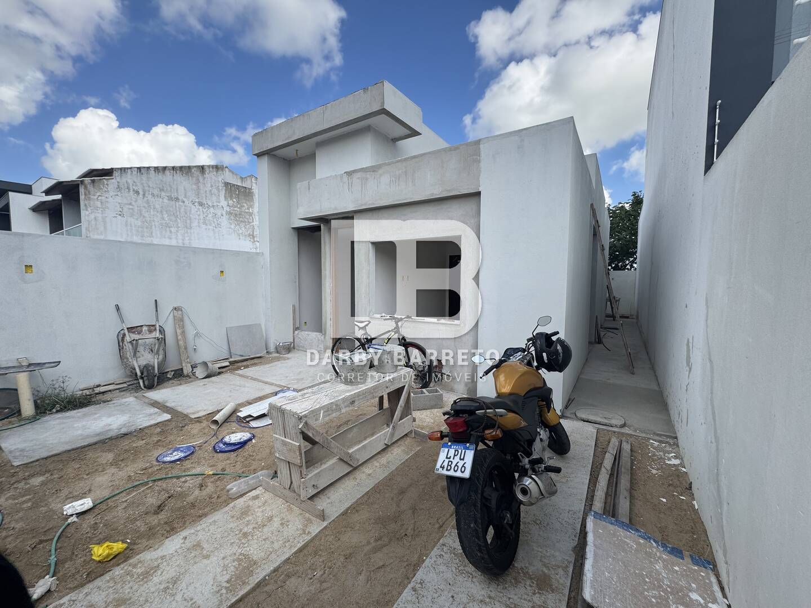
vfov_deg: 85.7
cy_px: 304
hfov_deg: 102.1
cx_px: 406
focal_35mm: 14
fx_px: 328
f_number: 2.2
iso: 50
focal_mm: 2.22
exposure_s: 1/980
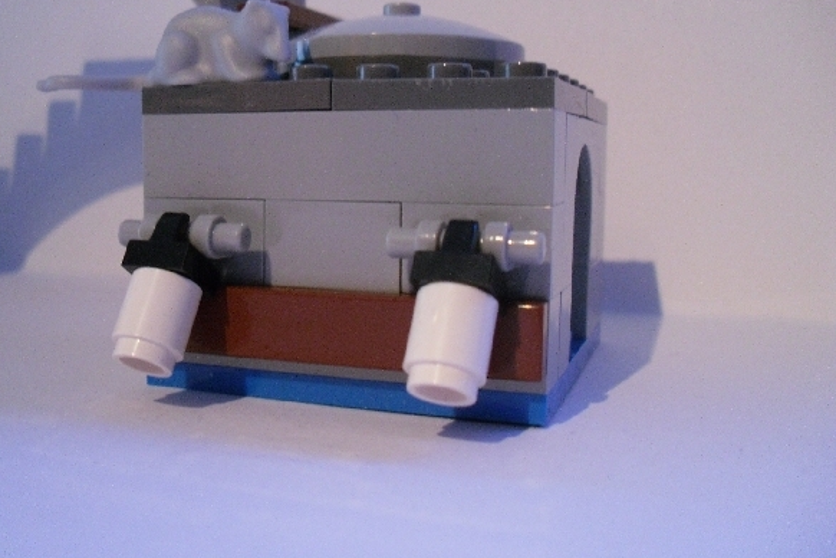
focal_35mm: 40
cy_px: 257
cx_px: 378
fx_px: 929
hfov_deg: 48.4
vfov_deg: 33.4
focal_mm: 6.3
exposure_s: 1/22
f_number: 3
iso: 400
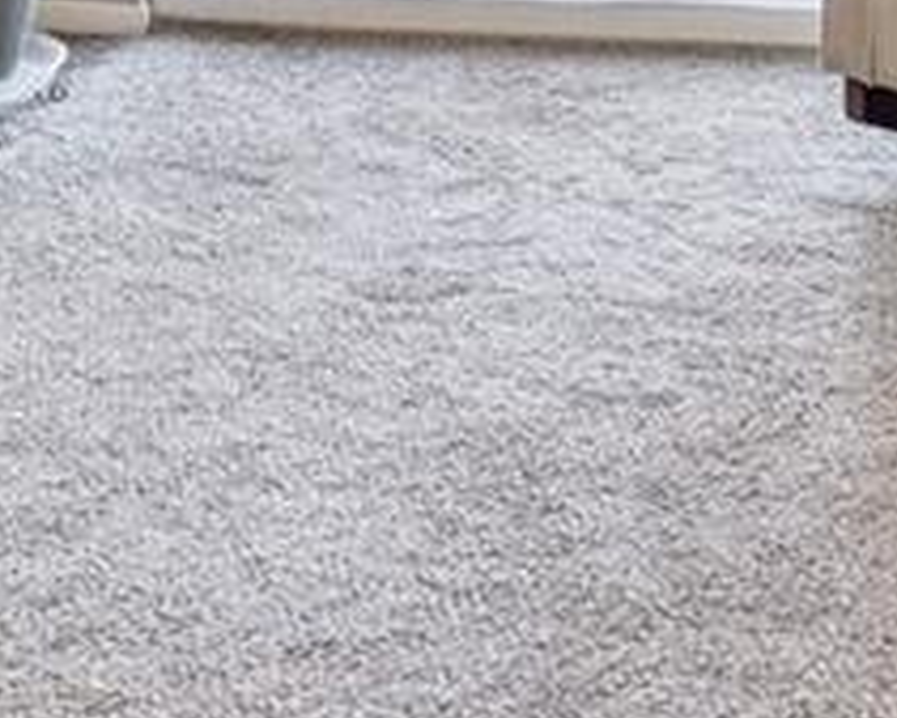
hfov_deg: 16.8
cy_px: -794
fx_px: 3028
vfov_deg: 11.8
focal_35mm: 114
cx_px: 391
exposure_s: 1/60
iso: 3200
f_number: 8
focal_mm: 16
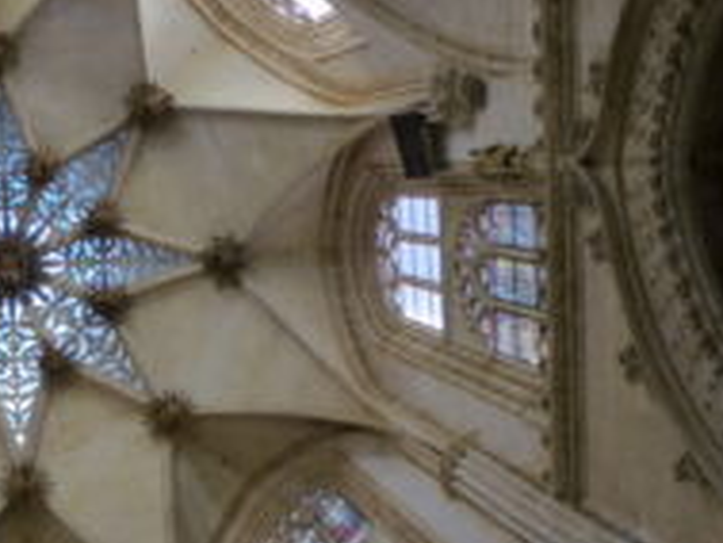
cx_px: 38
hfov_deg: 33.7
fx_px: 1108
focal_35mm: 53
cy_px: 291
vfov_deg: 27.5
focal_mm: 4.5
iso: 250
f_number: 2.8
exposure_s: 1/100
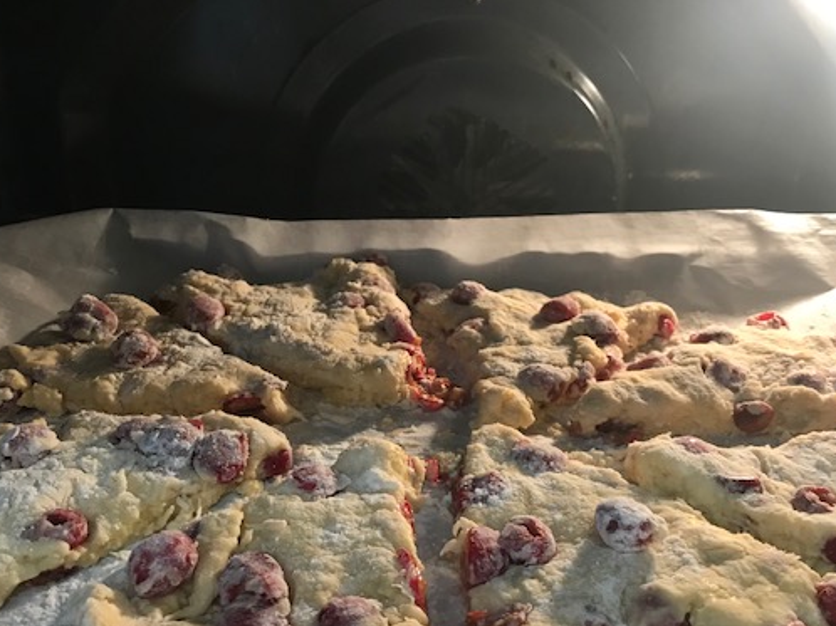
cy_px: 396
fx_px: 869
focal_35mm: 36
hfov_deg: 51.4
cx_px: 431
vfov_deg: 39.3
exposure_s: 1/15
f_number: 1.8
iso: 50
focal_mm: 3.99
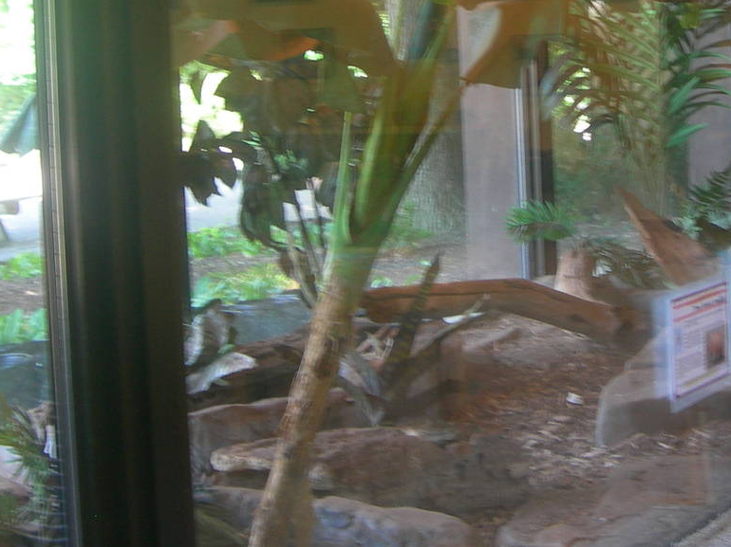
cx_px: 514
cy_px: 105
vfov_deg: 18.5
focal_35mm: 79
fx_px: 1668
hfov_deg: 24.5
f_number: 2.8
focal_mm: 7.8
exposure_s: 1/12
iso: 50
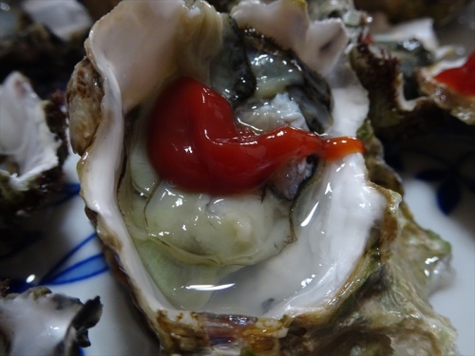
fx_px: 439
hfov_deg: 56.8
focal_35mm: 32
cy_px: 178
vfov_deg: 44.2
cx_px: 238
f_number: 4
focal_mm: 5.43
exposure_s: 1/40
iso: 500
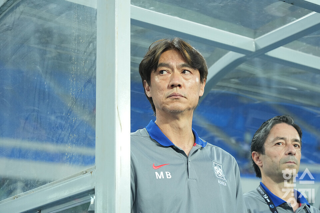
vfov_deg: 13.0
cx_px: 160
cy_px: 106
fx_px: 933
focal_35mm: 105
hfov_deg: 19.5
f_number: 4.5
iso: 3200
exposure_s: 1/400
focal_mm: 105
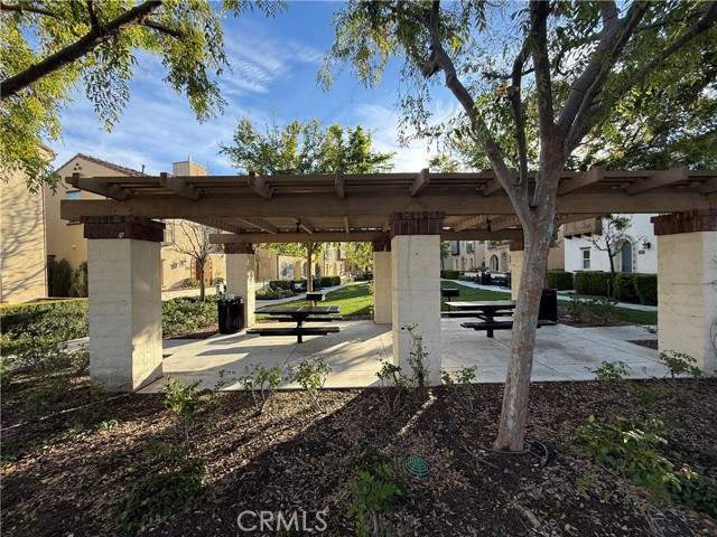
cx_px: 358
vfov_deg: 85.7
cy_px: 268
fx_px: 290
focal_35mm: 14
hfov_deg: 102.1
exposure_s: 1/531
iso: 64
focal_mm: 2.22
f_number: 2.2
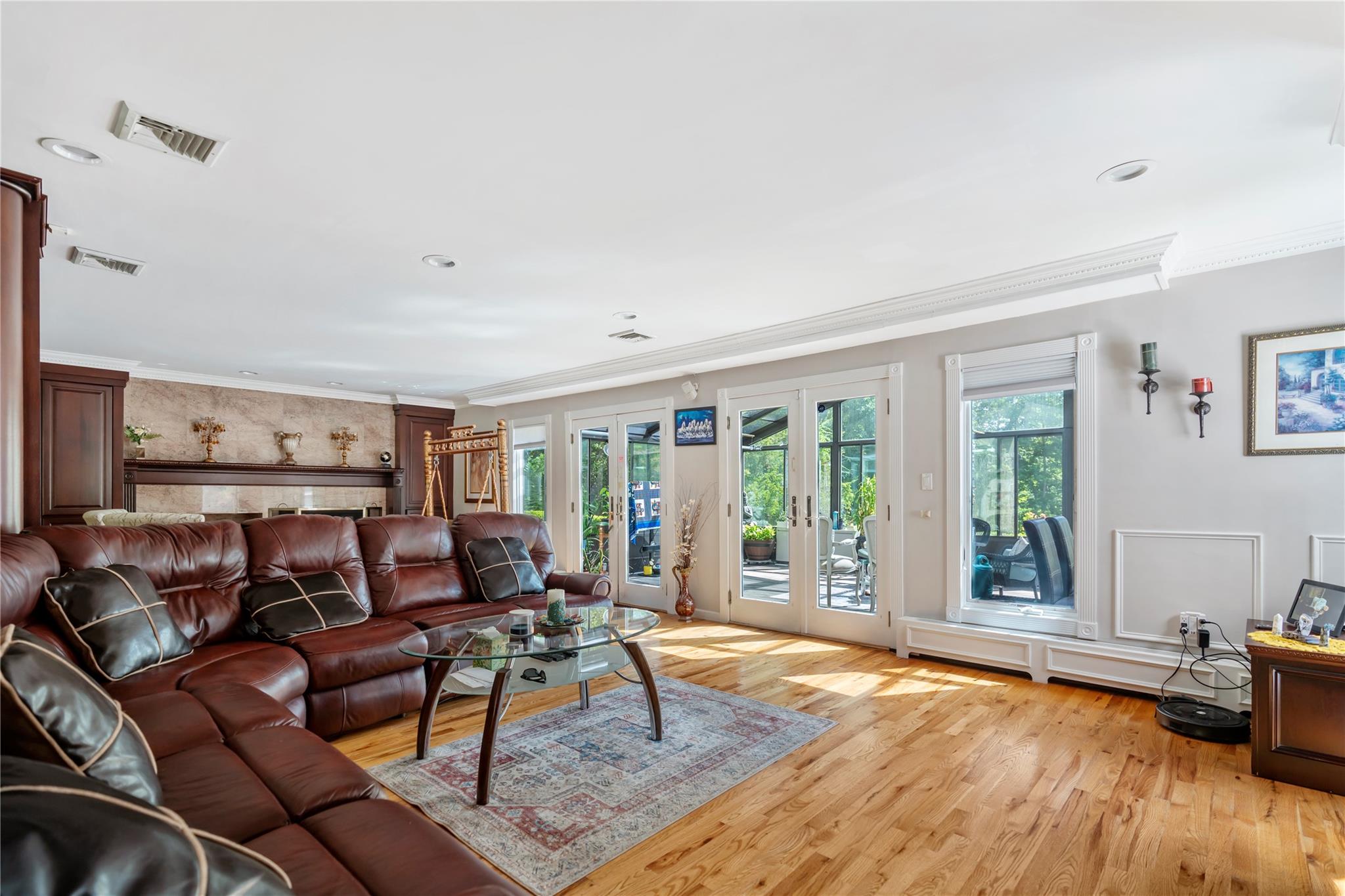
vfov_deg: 73.7
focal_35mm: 16
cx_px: 672
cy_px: 448
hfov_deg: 96.7
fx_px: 598
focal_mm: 16
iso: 320
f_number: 4
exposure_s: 1/4
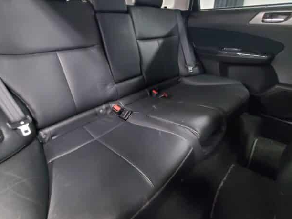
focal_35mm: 17
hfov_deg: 90.9
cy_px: 90
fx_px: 143
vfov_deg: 74.1
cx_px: 136
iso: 800
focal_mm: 1.8
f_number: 2.2
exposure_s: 1/13
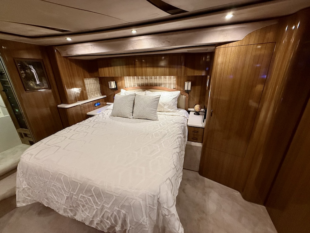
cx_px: 155
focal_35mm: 14
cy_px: 116
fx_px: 125
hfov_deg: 102.1
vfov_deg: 85.7
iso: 400
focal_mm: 2.22
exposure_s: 1/53
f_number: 2.2
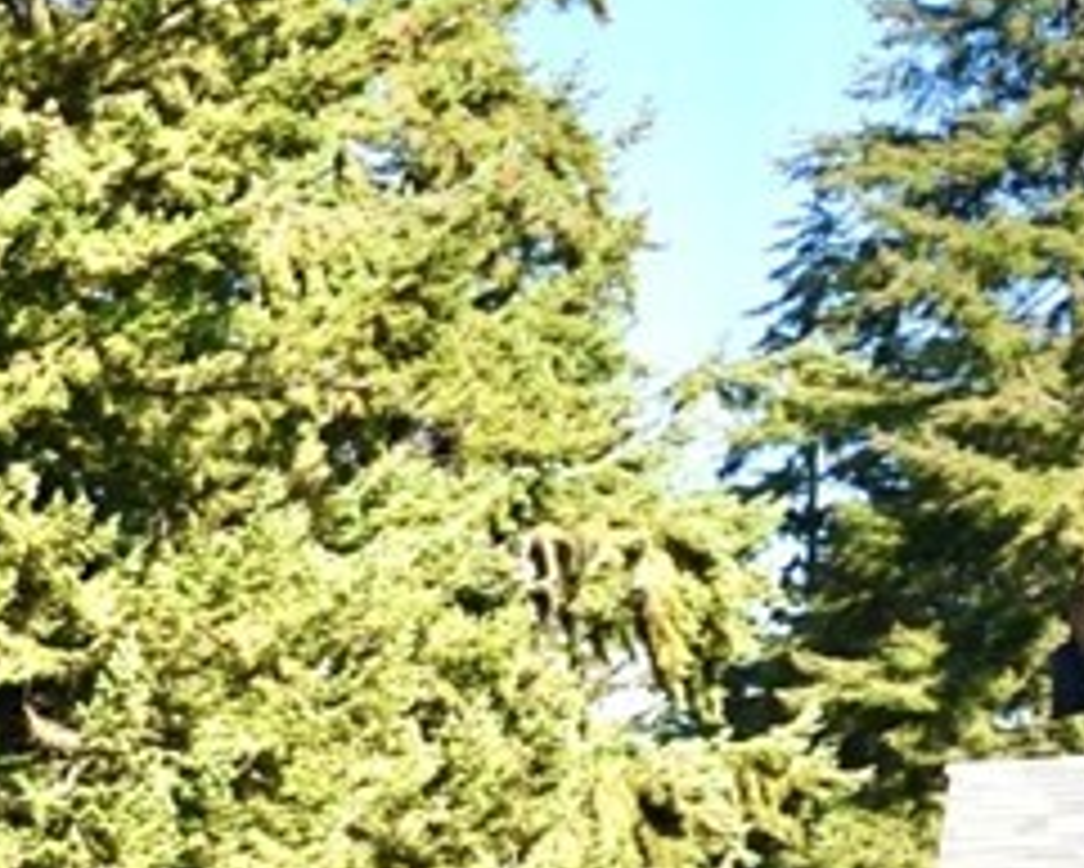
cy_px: 1021
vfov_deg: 15.1
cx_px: -1475
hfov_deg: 13.9
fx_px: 3177
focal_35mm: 99
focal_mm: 10
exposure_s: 1/400
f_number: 4
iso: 100
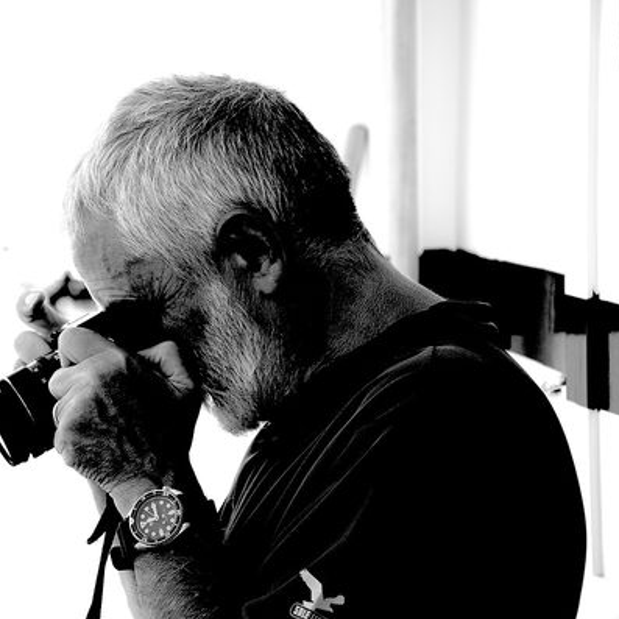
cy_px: 309
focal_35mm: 127
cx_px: 181
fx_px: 2569
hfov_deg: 13.7
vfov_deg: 13.7
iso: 100
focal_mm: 66
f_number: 5
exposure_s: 1/320
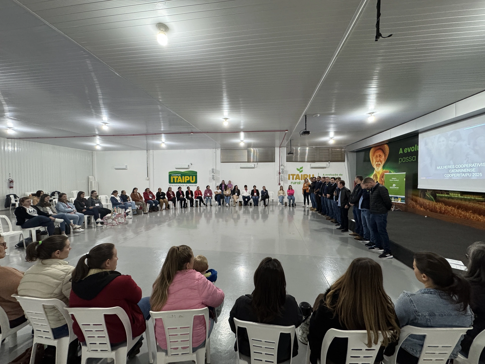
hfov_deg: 102.1
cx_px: 242
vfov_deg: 85.7
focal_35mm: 14
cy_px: 182
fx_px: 196
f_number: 2.2
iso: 250
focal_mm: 2.22
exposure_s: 1/60
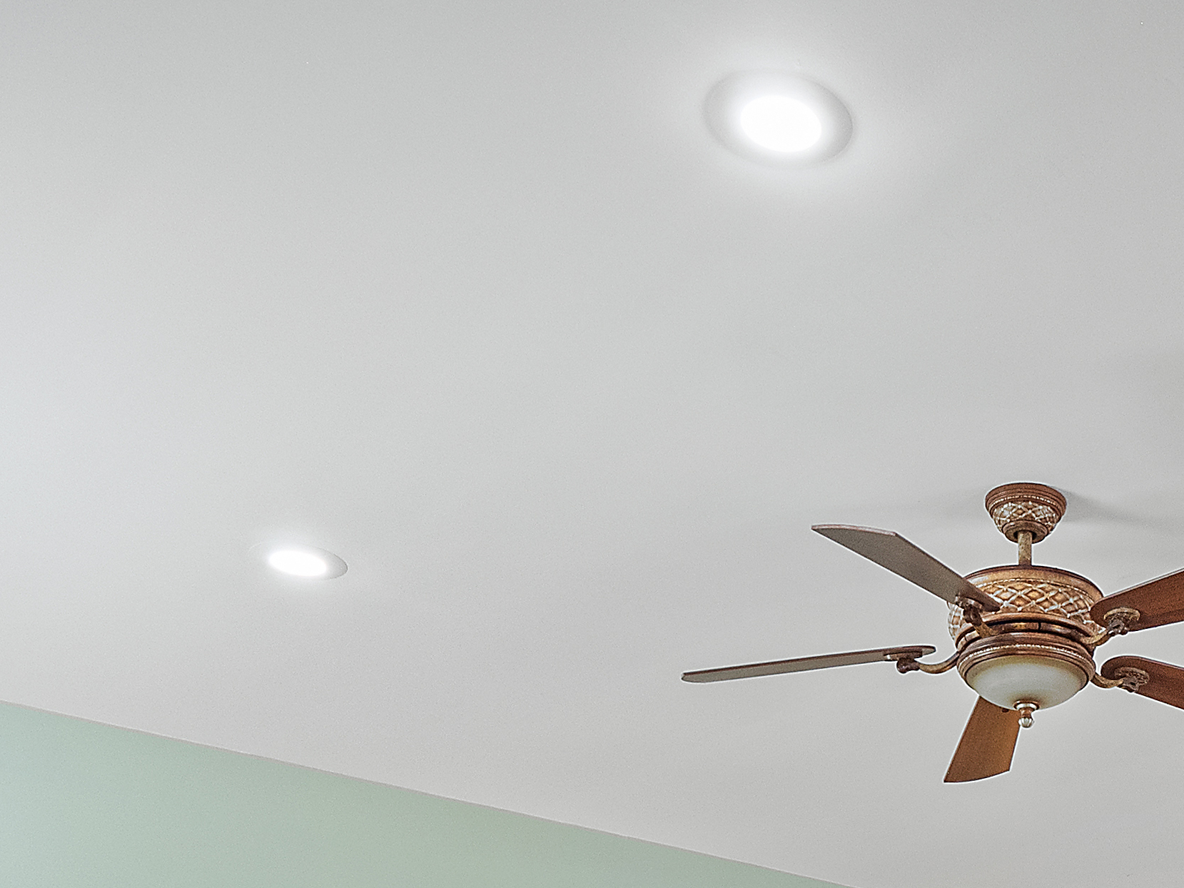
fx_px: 1710
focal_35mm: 50
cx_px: 1112
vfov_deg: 23.4
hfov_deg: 35.4
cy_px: 1329
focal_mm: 8
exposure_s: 1/8
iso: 400
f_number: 5.6
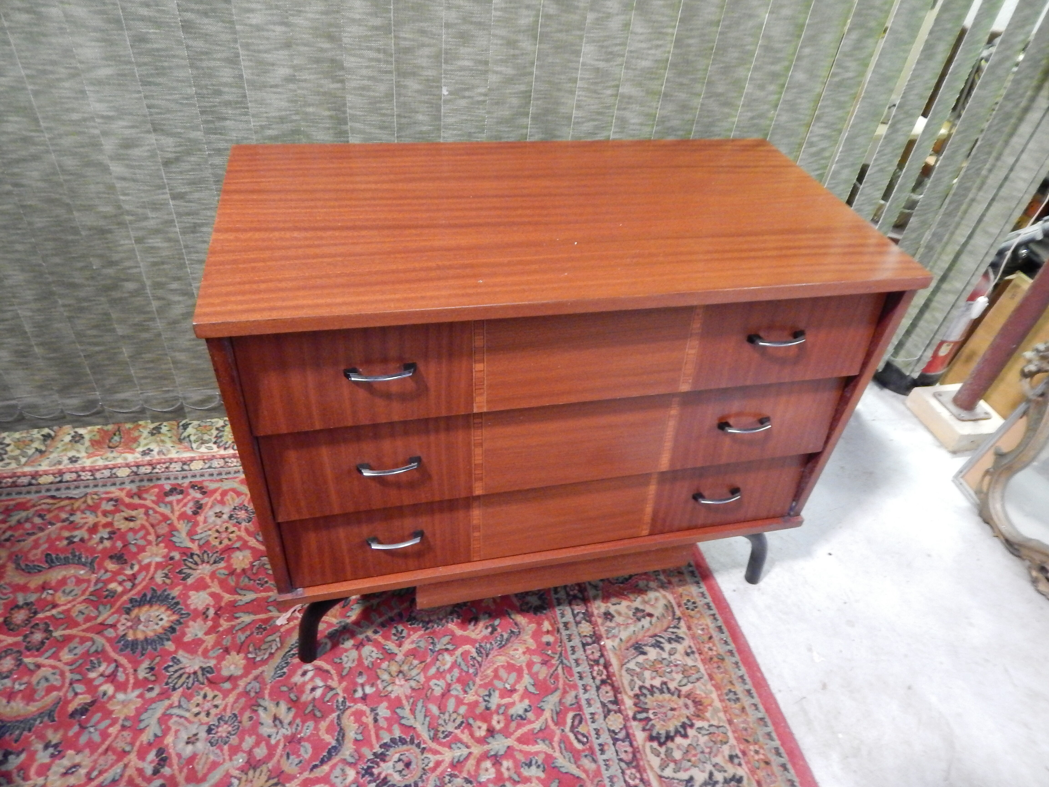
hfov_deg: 76.4
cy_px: 394
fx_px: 667
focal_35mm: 22
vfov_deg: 61.1
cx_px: 524
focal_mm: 4
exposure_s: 1/3
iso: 800
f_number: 3
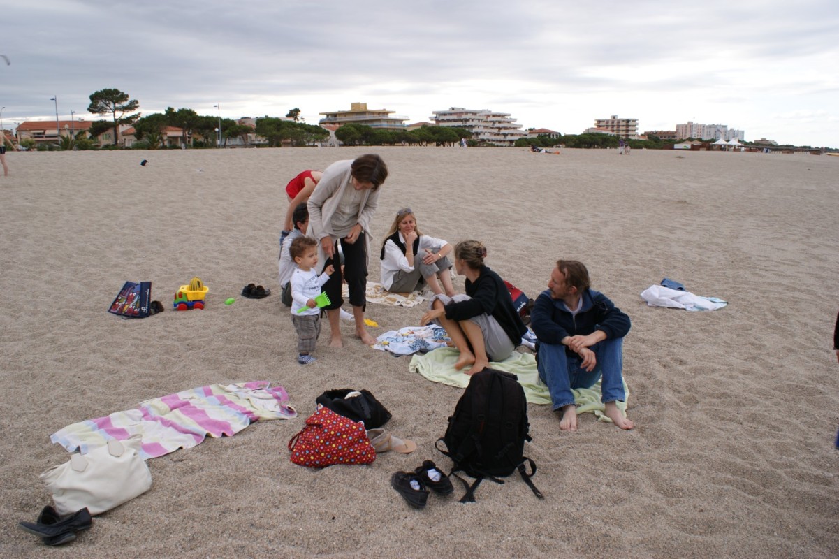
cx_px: 420
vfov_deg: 43.6
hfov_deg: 61.9
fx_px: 699
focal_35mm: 30
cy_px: 280
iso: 100
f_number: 8
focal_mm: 20
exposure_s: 1/60
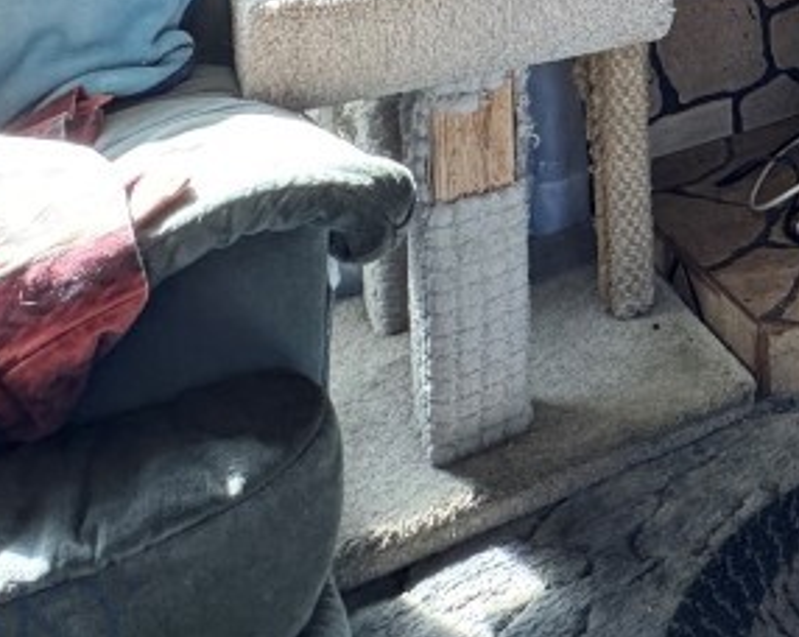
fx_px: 1157
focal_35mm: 49
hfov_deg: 30.3
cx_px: 1034
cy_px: -335
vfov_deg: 23.9
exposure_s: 1/79
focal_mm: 2.22
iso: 320
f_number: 2.2
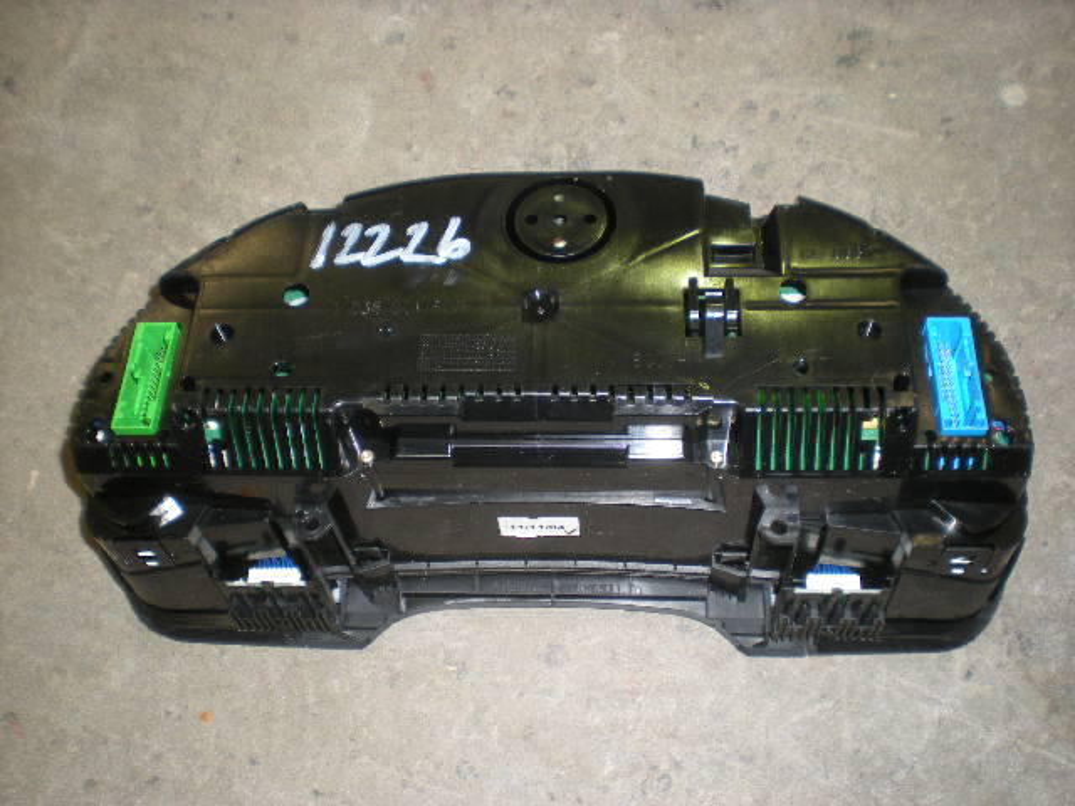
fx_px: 1180
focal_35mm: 38
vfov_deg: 37.7
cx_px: 538
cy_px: 403
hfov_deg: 49.0
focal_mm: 6.3
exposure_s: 1/60
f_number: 3.1
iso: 125
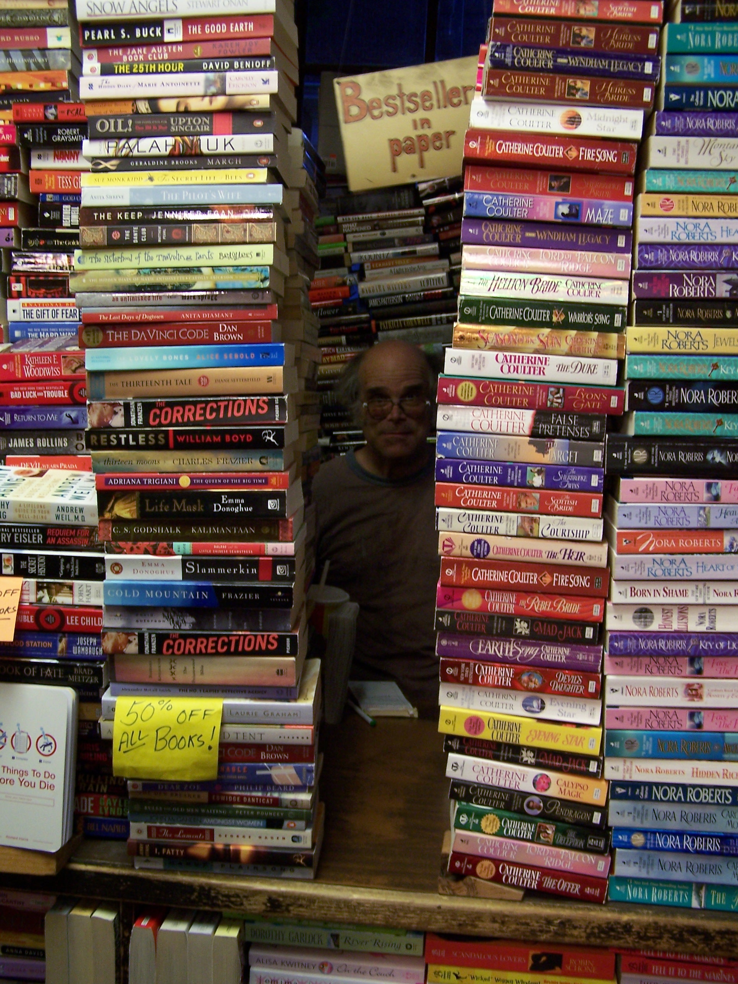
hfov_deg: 37.7
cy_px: 492
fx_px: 1080
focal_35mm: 38
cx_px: 369
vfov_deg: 49.0
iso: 140
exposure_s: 1/8
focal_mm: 6.3
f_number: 2.8
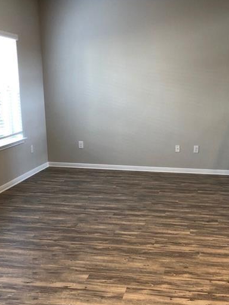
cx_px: 146
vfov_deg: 44.5
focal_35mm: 42
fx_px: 370
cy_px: 188
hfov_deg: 34.1
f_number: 1.8
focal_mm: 4
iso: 40
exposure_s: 1/15
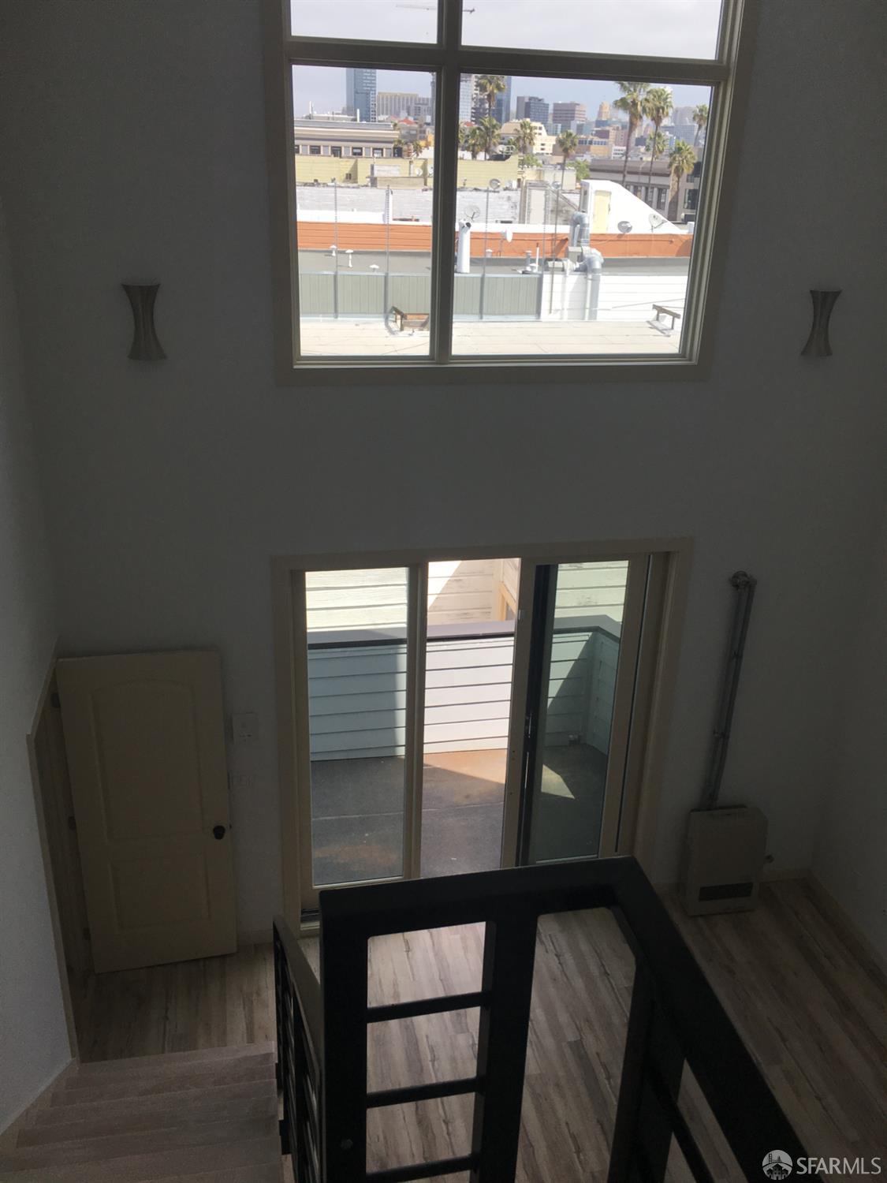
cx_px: 444
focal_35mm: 29
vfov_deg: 61.7
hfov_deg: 48.2
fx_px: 991
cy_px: 592
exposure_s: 1/686
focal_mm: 4.15
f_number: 2.2
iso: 25
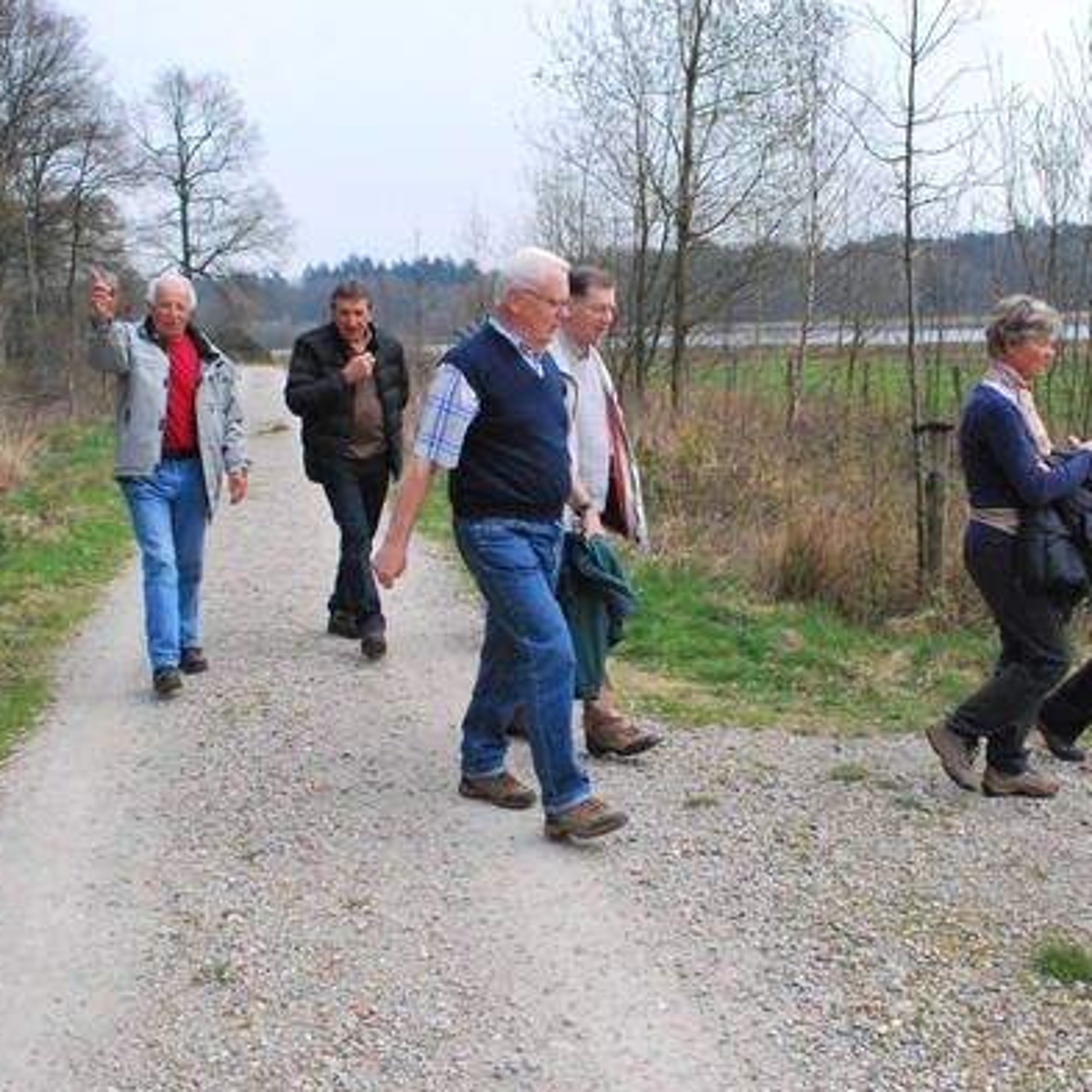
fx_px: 1392
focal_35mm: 39
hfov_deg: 42.8
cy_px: 549
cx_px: 592
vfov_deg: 42.8
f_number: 13
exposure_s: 1/640
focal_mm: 20
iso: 1600
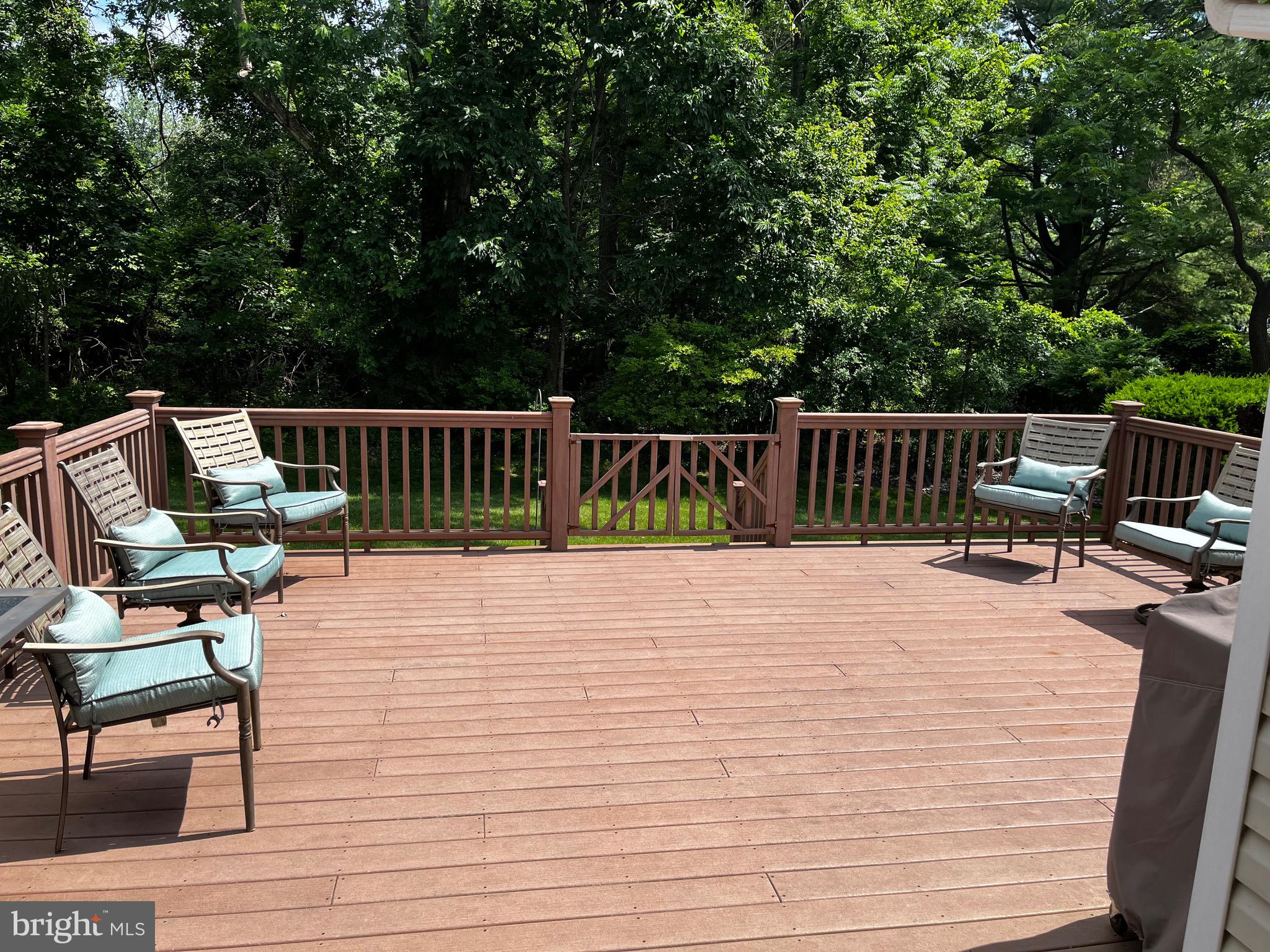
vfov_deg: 53.1
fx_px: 954
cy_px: 476
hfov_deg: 67.3
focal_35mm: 26
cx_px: 635
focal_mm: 5.1
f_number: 1.6
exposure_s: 1/2222
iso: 50
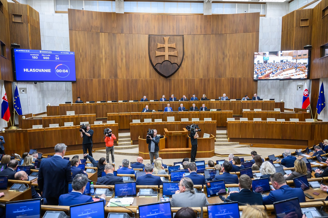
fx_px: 219
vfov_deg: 53.1
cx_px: 164
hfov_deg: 73.8
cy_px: 109
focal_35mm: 24
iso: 3200
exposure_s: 1/250
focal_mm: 24
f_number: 2.8
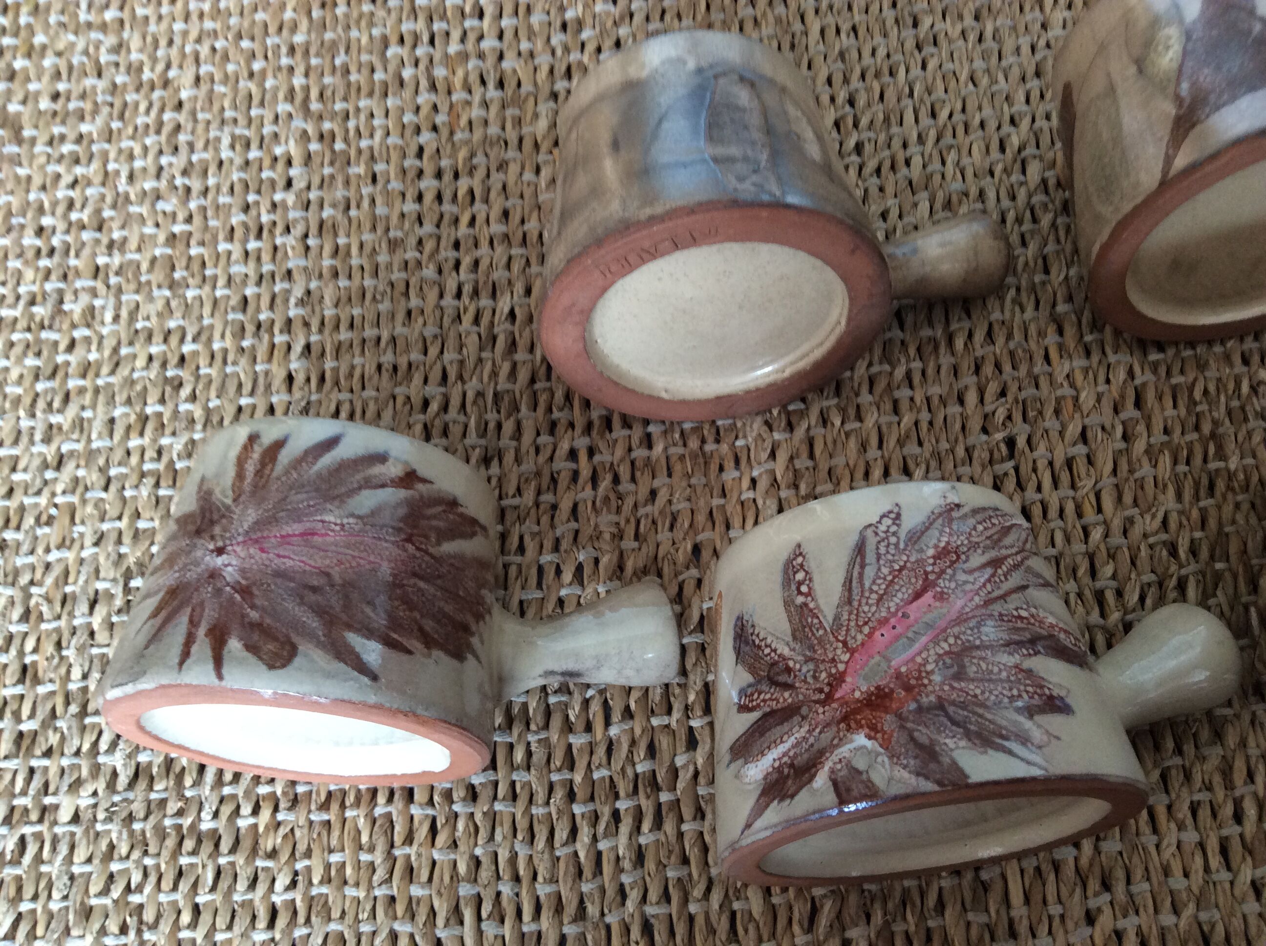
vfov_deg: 44.1
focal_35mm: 32
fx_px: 1169
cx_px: 633
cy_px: 473
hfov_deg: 56.9
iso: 80
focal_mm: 3.3
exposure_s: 1/25
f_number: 2.4
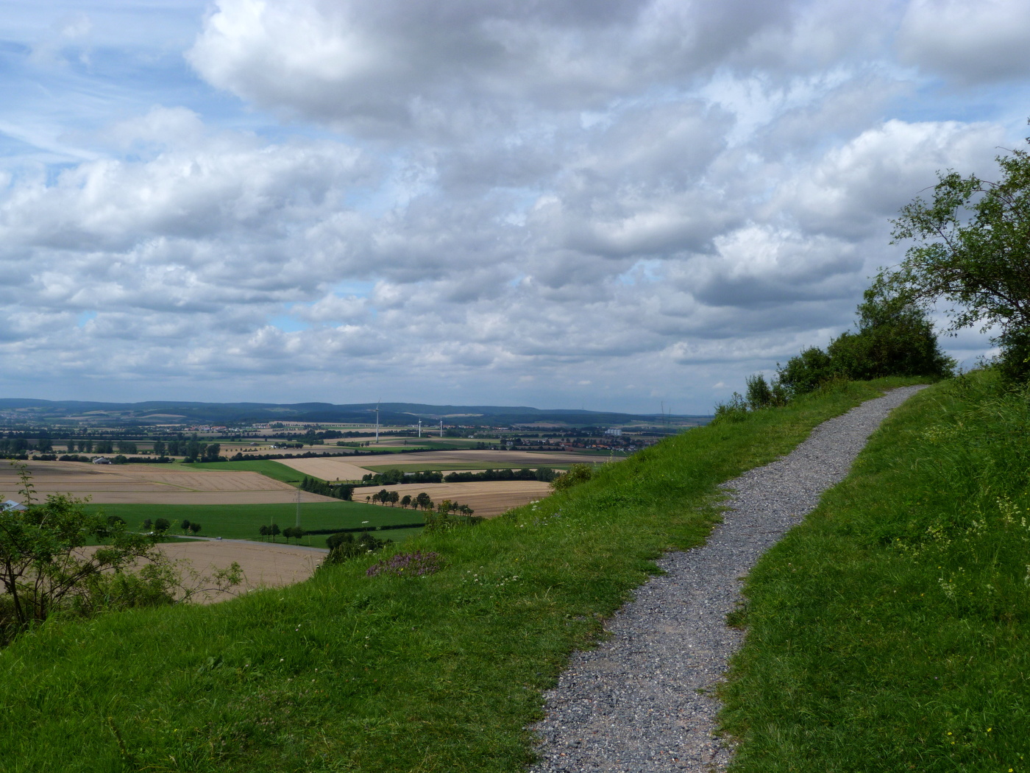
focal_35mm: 34
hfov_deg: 54.0
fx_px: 1012
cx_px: 515
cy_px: 386
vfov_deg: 41.8
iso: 80
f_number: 5.6
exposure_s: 1/500
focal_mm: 6.2
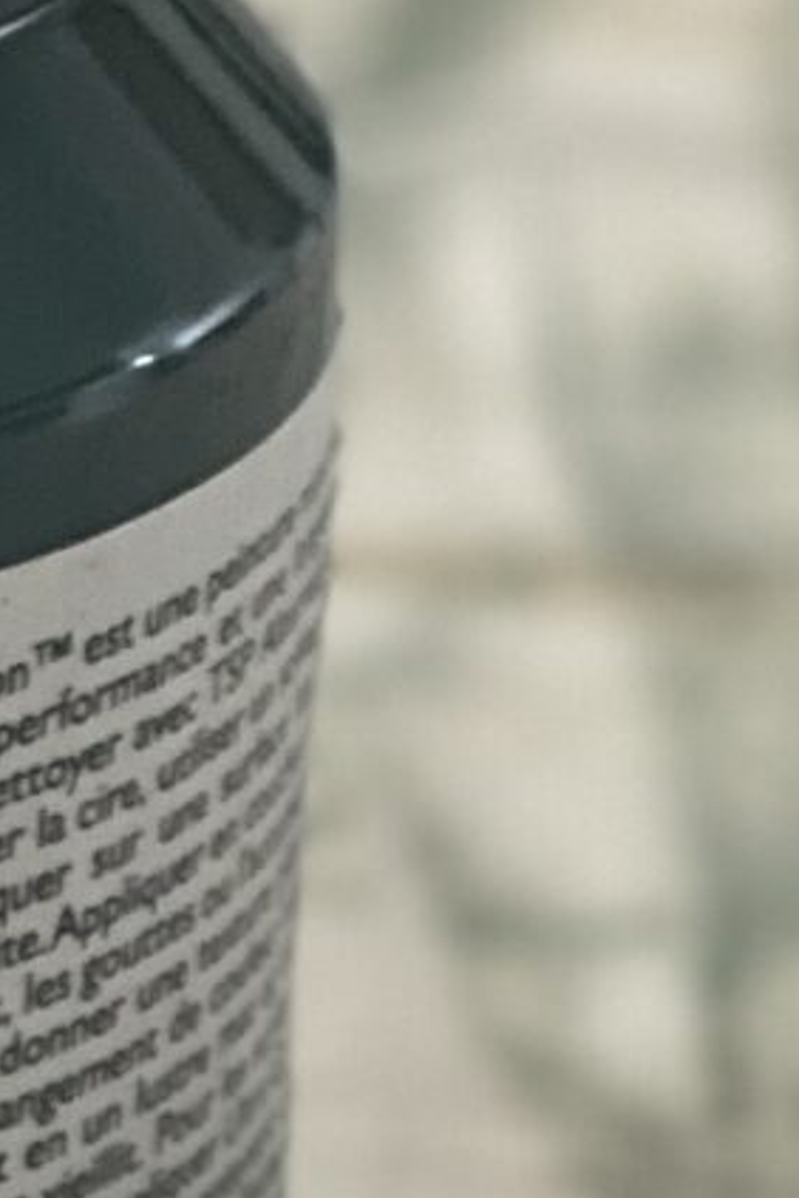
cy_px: 2025
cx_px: -1502
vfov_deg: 6.2
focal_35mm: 327
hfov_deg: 4.1
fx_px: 10886
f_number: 2
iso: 160
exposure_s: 1/40
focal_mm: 6
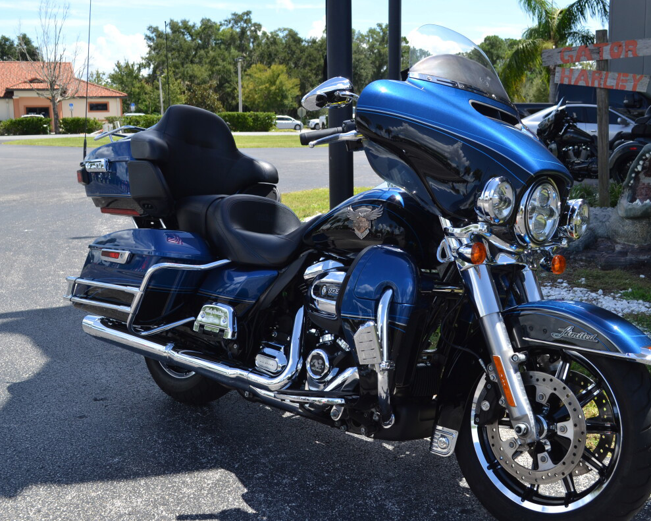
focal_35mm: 41
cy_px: 263
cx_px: 358
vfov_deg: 36.5
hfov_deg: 44.7
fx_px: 790
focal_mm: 24
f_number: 7.1
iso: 100
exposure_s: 1/200
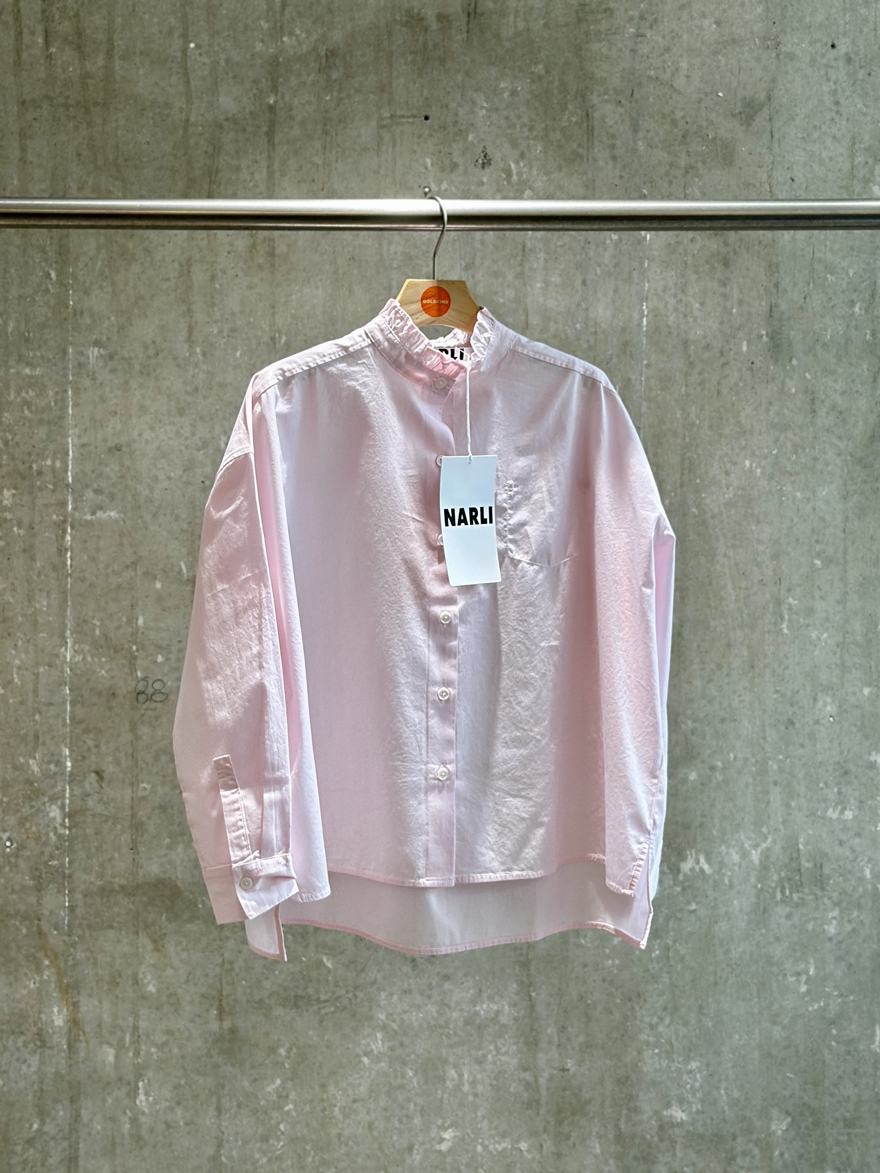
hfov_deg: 30.3
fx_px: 1627
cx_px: 440
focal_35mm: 48
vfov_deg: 39.7
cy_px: 586
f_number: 1.78
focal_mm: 6.86
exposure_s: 1/100
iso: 64
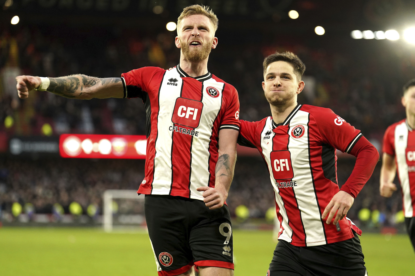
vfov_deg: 10.8
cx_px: 208
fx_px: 1464
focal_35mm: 127
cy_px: 138
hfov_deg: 16.1
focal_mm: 127
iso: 2500
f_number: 2.8
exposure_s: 1/1600
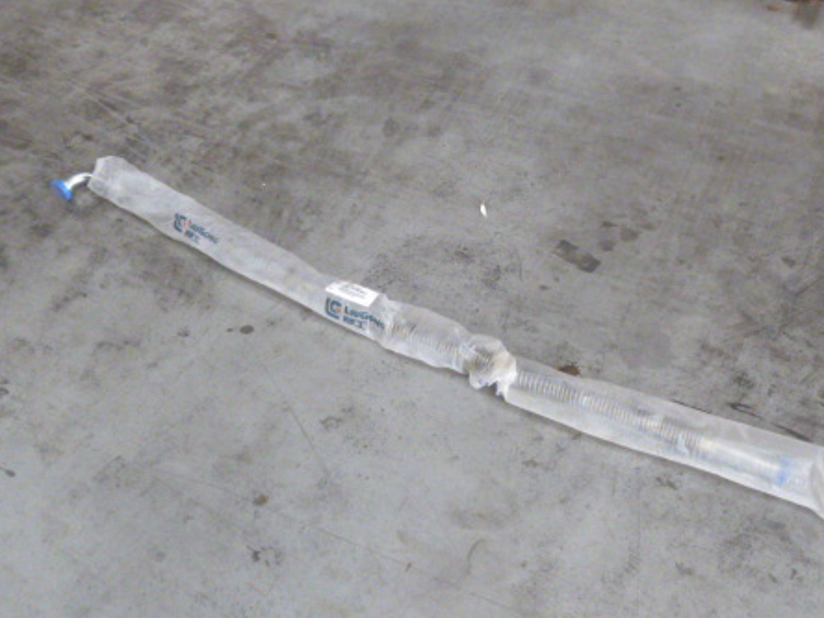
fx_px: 857
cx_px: 492
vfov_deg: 39.6
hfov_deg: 51.0
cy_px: 340
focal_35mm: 36
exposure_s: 1/15
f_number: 3.1
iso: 800
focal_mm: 4.5
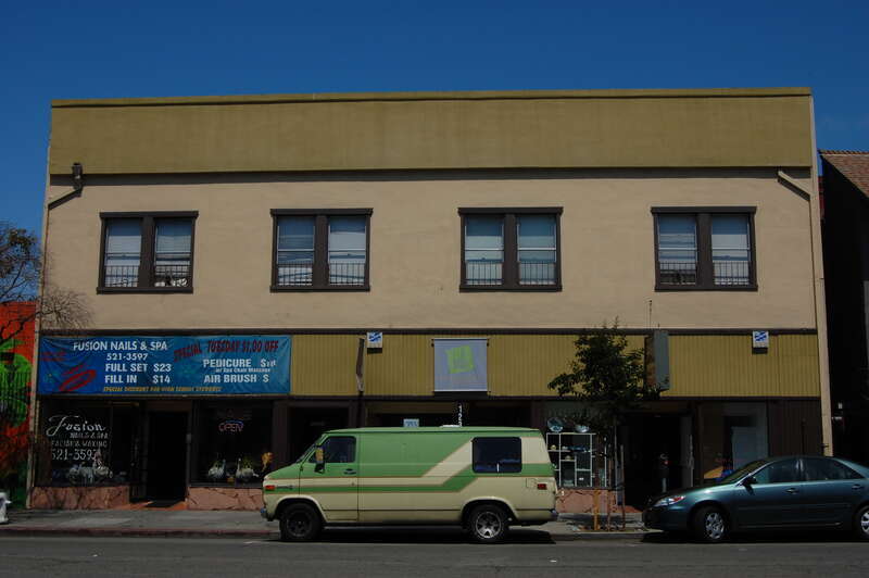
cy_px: 289
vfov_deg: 34.2
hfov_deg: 49.6
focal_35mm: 39
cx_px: 434
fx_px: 941
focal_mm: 26
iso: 200
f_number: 16
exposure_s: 1/320
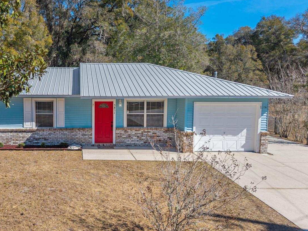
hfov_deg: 51.2
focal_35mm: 35
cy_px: 111
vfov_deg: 40.7
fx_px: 311
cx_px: 92
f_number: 1.8
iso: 130
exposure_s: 1/2500
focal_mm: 8.67
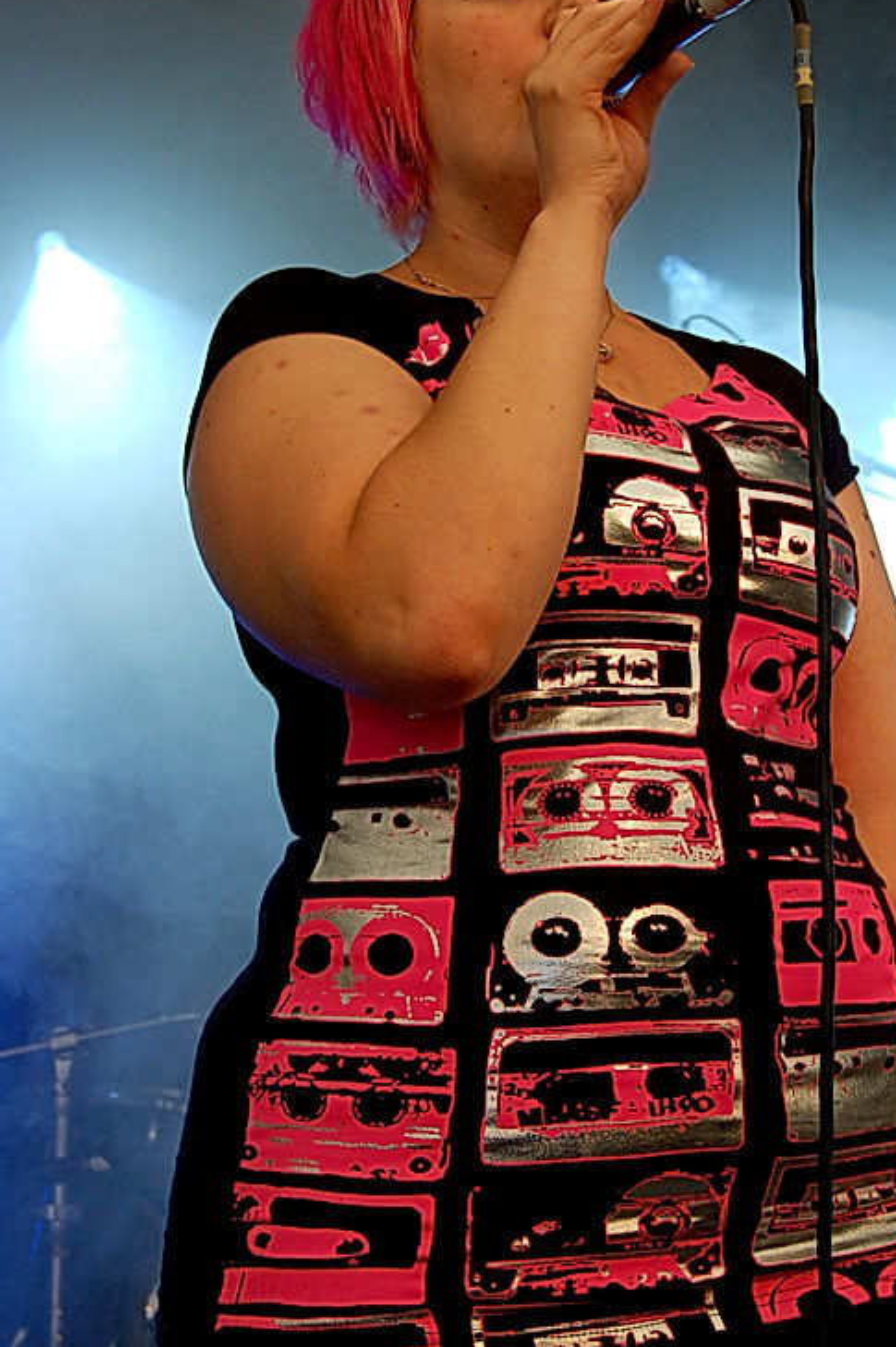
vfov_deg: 27.4
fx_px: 2755
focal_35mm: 74
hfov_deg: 18.5
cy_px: 565
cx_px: 511
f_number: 7.1
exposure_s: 1/200
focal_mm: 35
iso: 400
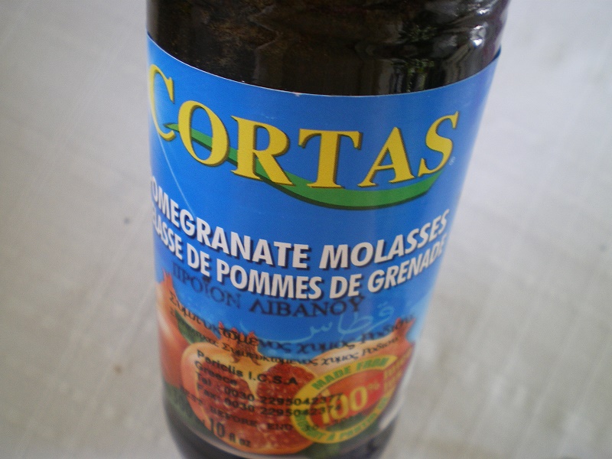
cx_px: 306
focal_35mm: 38
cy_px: 230
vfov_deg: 37.7
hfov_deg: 49.0
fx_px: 672
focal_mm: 6.3
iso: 125
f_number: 3.1
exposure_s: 1/50
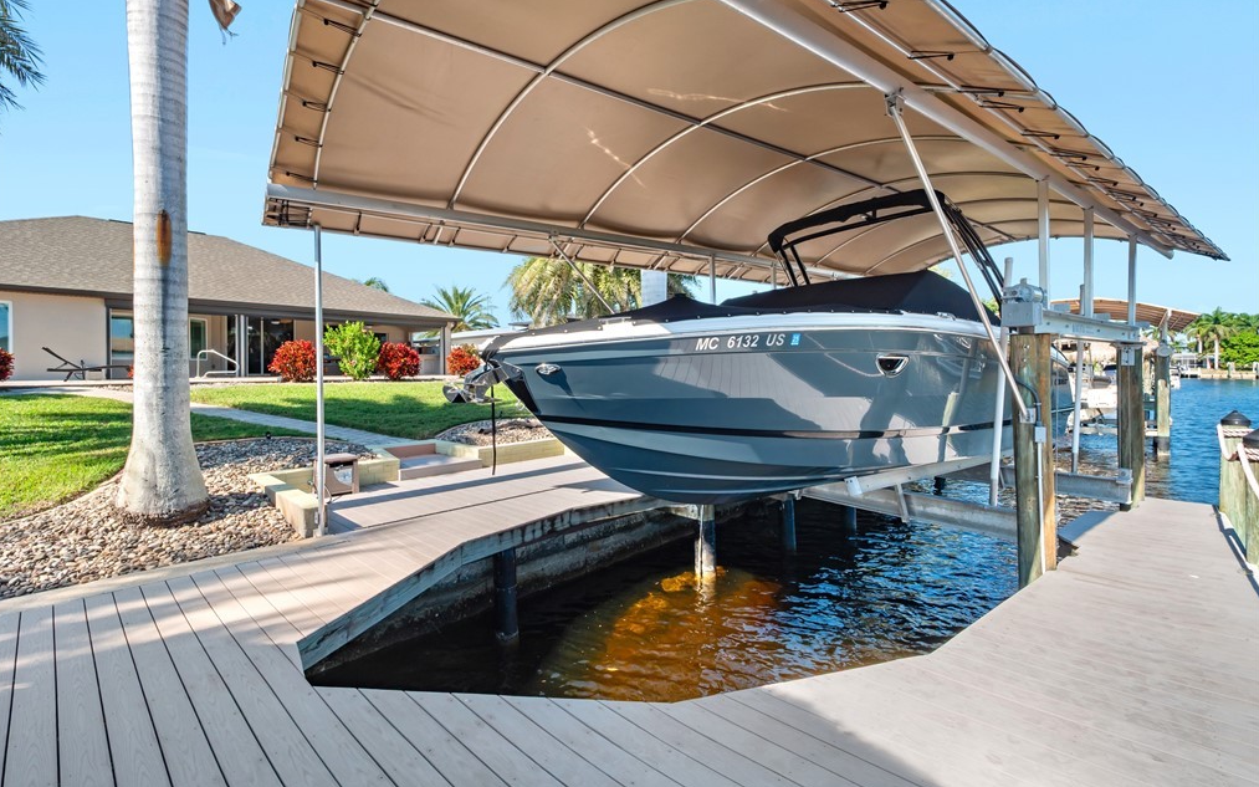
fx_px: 515
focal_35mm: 15
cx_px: 625
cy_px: 373
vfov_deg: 74.7
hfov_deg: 101.5
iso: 200
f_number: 7.1
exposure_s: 1/160
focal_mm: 7
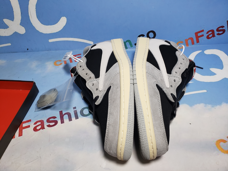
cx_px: 114
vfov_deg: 53.1
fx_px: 171
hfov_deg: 67.3
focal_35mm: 26
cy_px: 86
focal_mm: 4.3
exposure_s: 1/196
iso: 50
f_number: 2.4
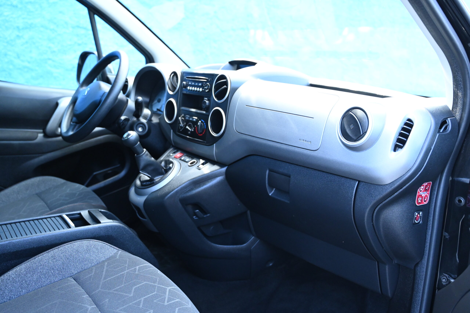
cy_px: 156
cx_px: 235
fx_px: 431
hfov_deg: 57.2
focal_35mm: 33
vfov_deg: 40.0
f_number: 4
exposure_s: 1/400
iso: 4500
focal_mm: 33
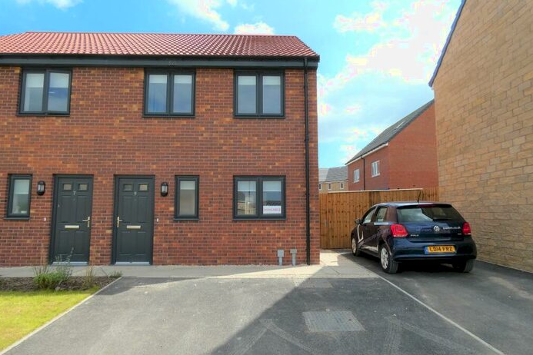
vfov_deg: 59.4
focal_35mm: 21
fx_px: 311
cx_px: 265
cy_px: 189
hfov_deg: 81.2
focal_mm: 3.6
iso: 80
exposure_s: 1/1000
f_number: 3.2
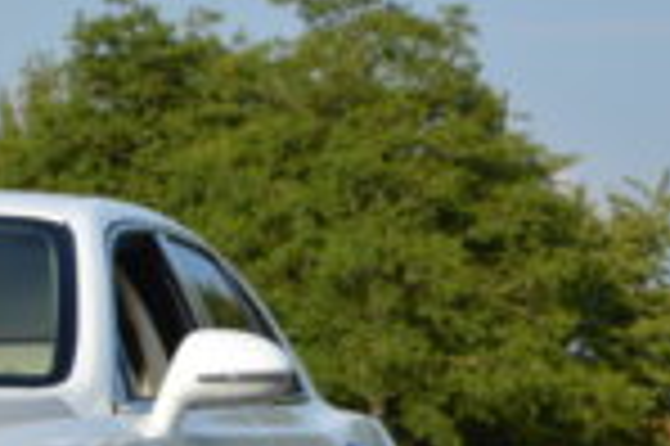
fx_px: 4722
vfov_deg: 5.4
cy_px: 320
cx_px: -571
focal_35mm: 254
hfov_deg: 7.8
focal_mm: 42
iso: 100
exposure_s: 1/320
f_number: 9
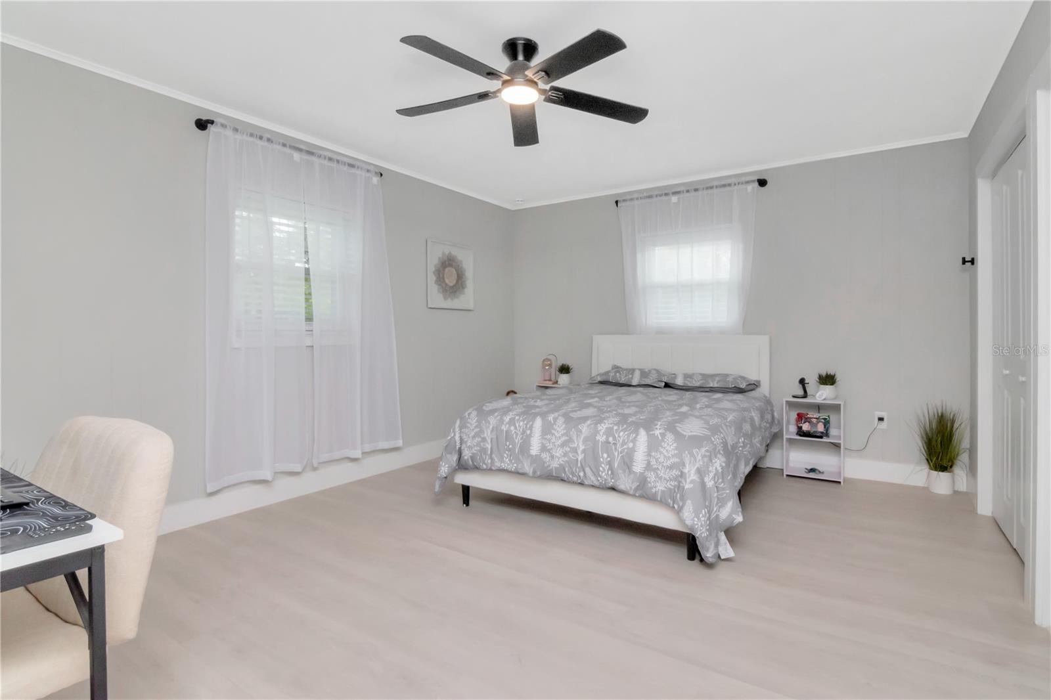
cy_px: 350
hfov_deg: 95.0
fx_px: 482
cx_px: 526
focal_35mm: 16
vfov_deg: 72.0
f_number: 18
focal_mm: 11
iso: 800
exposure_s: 1/50
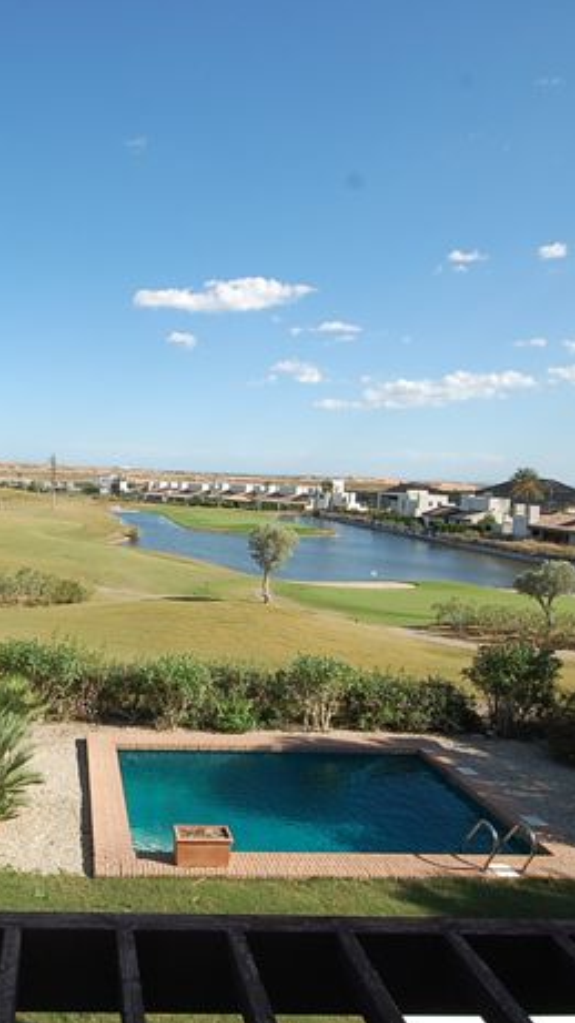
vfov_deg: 76.3
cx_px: 88
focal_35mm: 24
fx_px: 651
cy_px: 510
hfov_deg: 44.5
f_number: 9
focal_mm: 10
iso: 200
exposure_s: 1/320
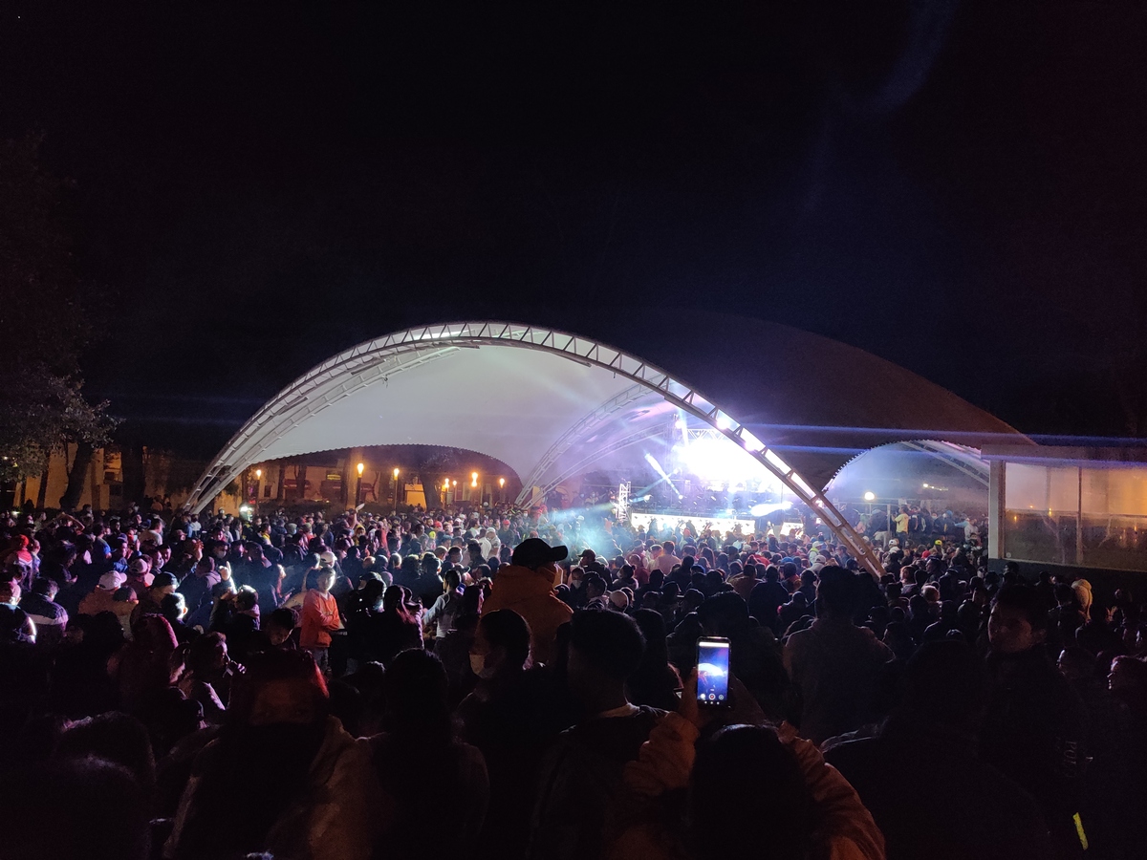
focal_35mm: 27
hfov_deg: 65.3
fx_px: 895
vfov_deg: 51.4
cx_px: 574
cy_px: 430
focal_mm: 4.75
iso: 800
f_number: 1.65
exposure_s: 1/50
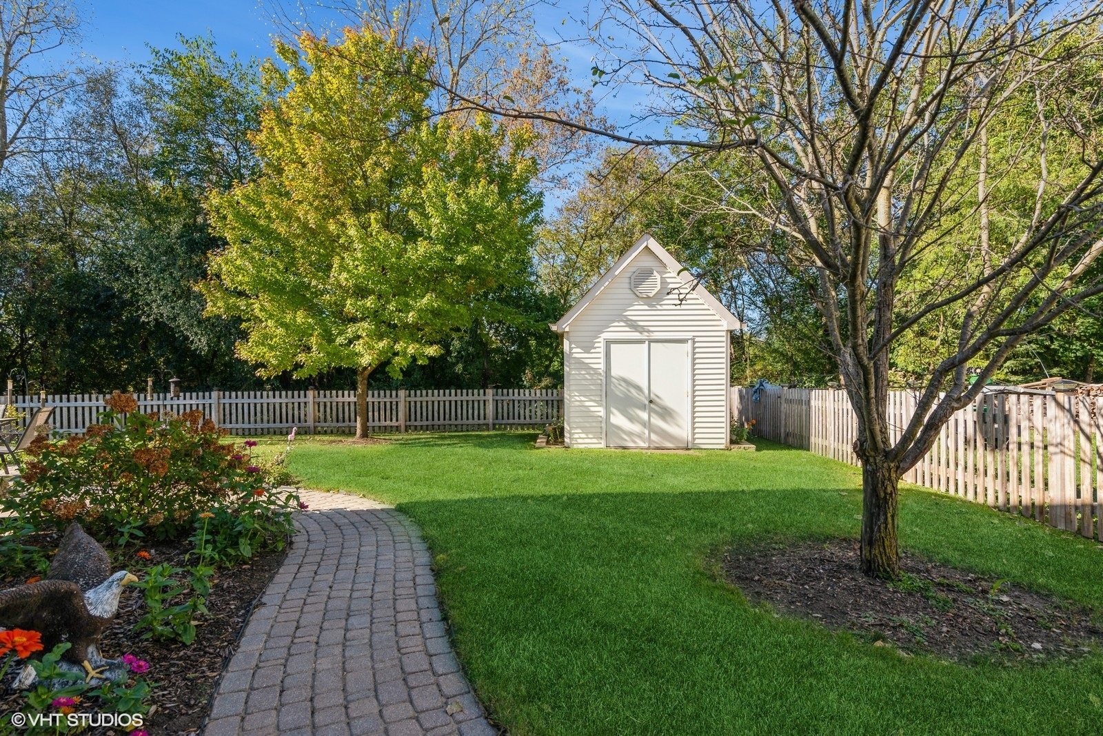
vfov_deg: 64.6
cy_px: 368
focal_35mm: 19
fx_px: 582
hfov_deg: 86.9
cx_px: 552
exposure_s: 1/200
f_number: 8
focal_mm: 19
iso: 200
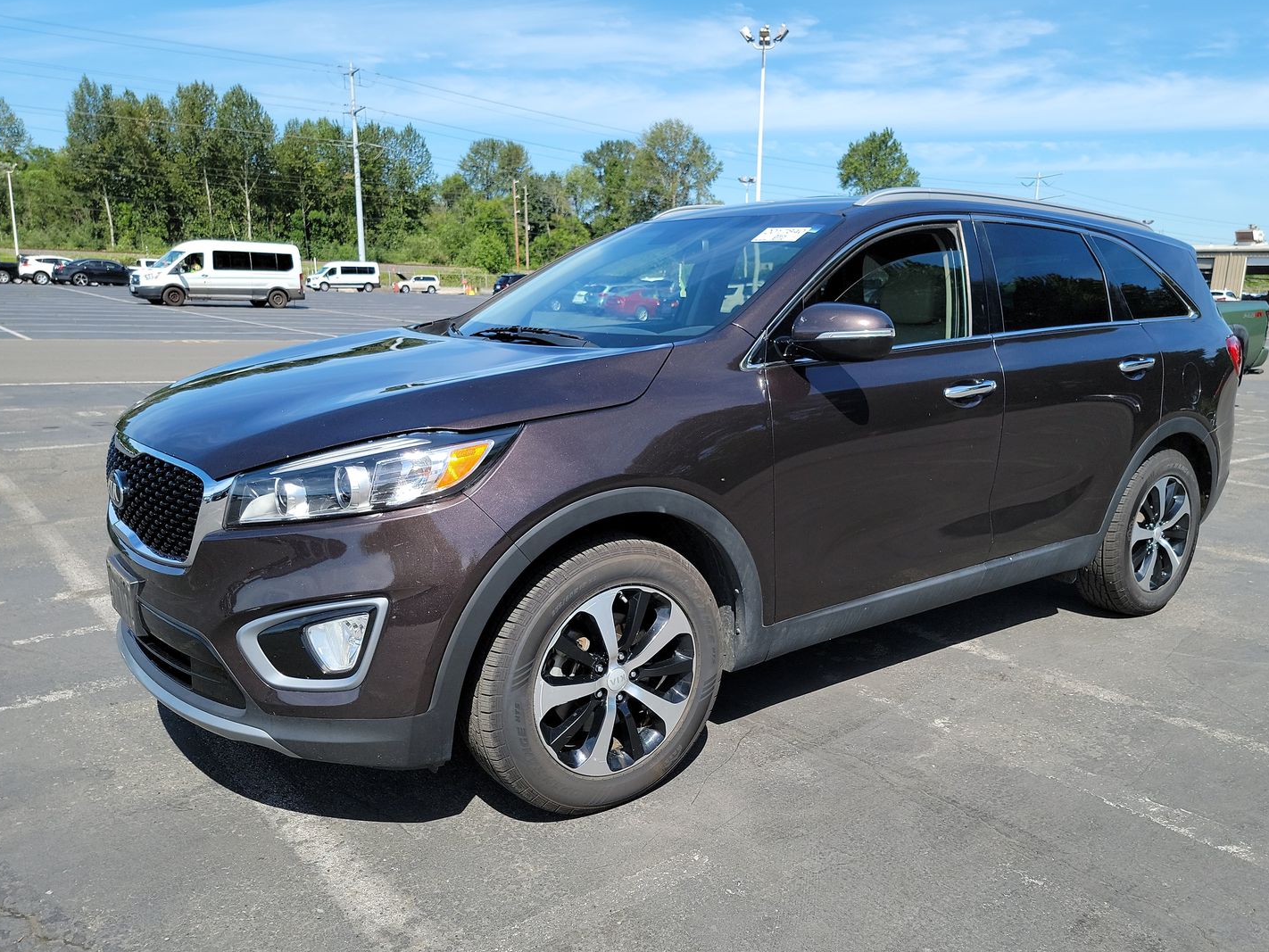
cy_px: 517
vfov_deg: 51.3
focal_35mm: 27
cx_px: 703
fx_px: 990
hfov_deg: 65.1
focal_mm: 6.7
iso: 50
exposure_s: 1/558
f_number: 1.8
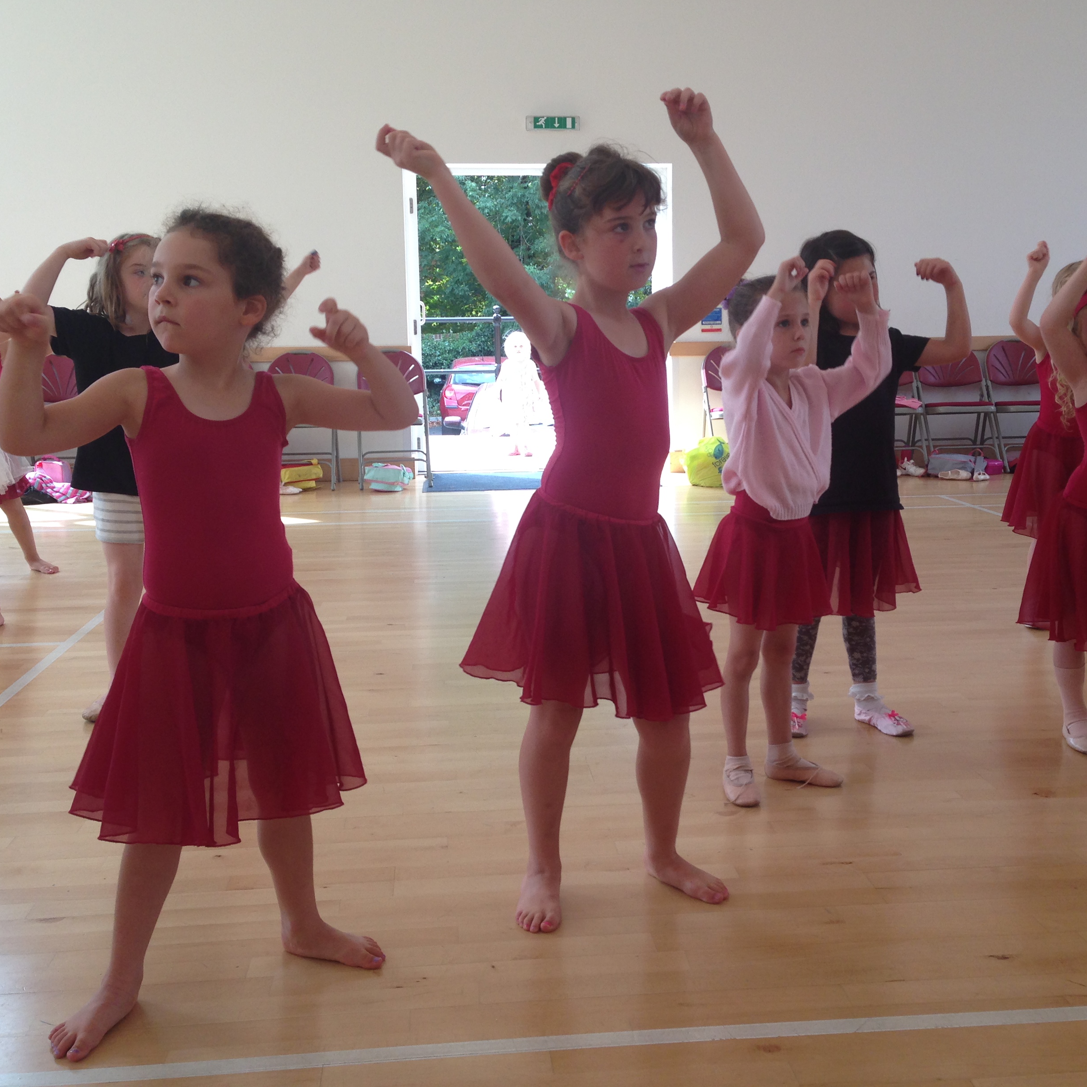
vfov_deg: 42.8
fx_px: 1386
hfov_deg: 42.8
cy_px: 542
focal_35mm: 39
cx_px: 574
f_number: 2.4
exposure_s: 1/139
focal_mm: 4.12
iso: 50
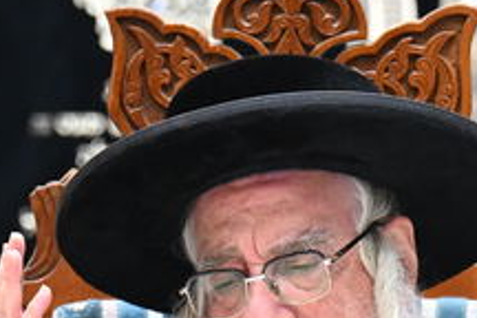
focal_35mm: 1297
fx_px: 17184
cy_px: 524
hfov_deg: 1.6
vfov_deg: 1.1
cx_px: 364
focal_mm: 200
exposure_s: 1/200
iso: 2500
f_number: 3.5
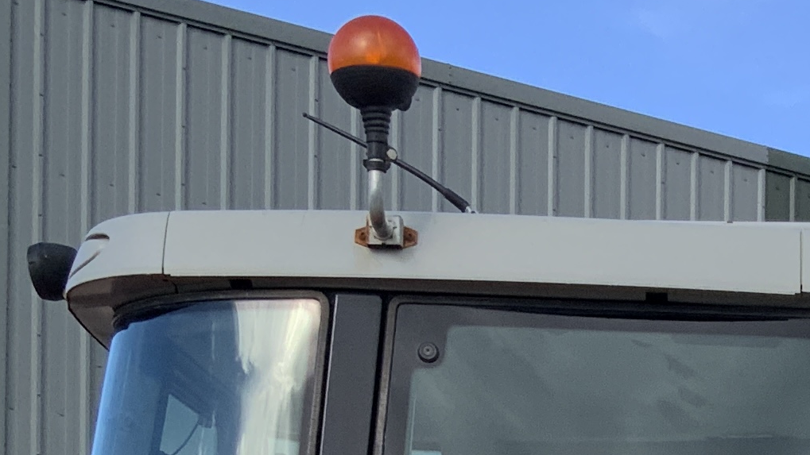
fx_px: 2685
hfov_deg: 16.4
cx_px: 1006
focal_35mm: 125
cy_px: 960
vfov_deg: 9.0
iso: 16
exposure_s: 1/691
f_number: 1.8
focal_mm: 3
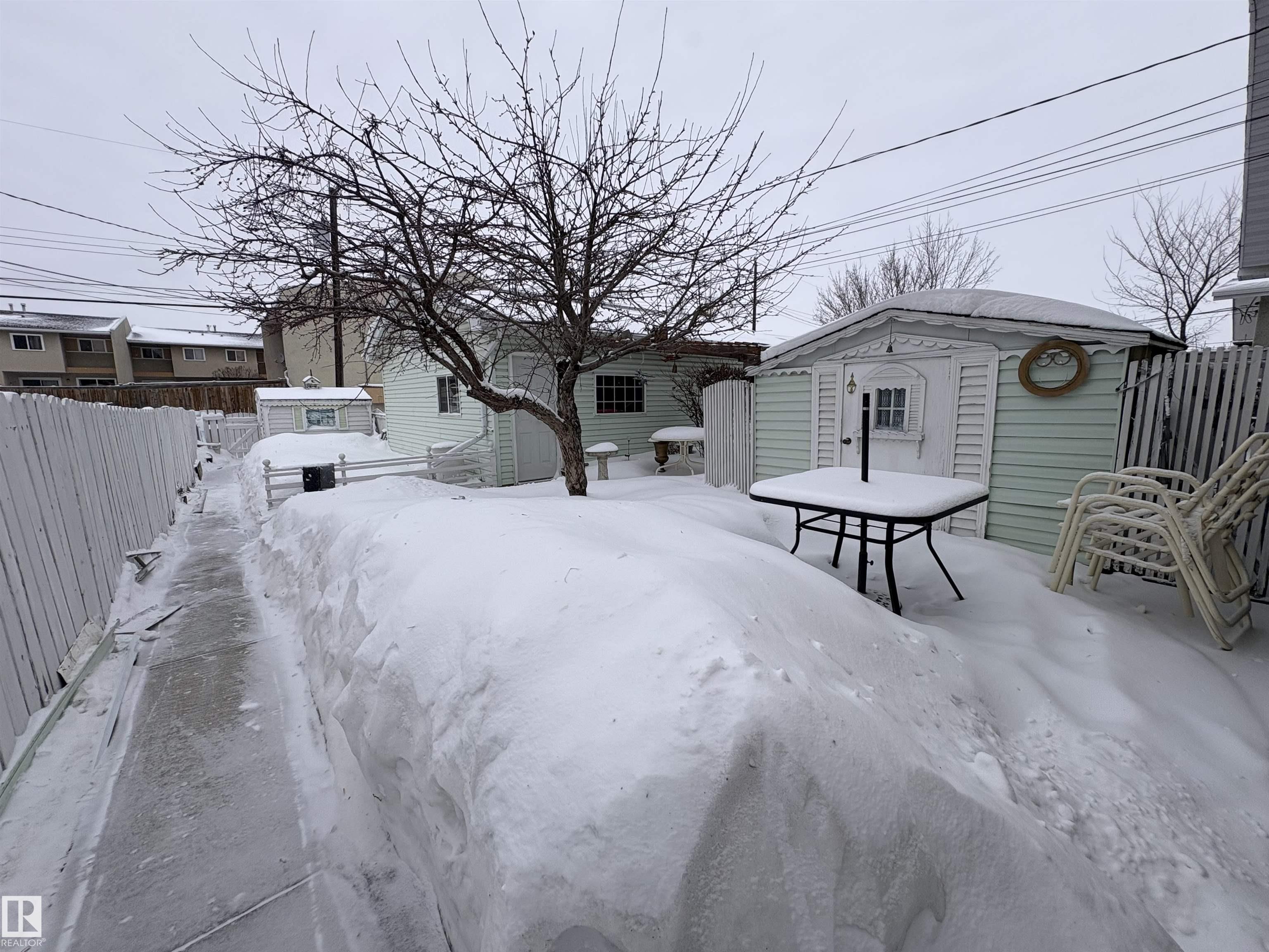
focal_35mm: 14
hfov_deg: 102.1
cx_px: 634
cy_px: 476
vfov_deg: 85.7
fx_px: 513
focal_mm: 2.22
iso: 50
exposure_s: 1/2494
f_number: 2.2
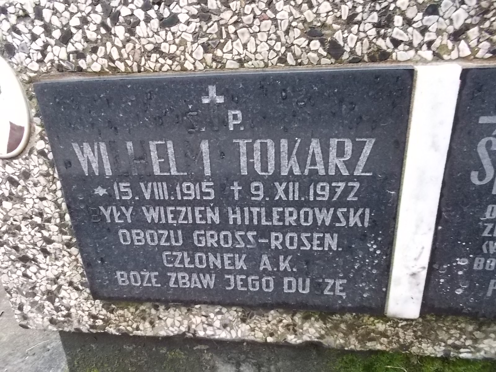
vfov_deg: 53.1
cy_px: 186
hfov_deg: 67.3
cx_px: 248
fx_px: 373
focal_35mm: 26
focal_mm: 4.6
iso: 400
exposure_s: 1/50
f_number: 3.2
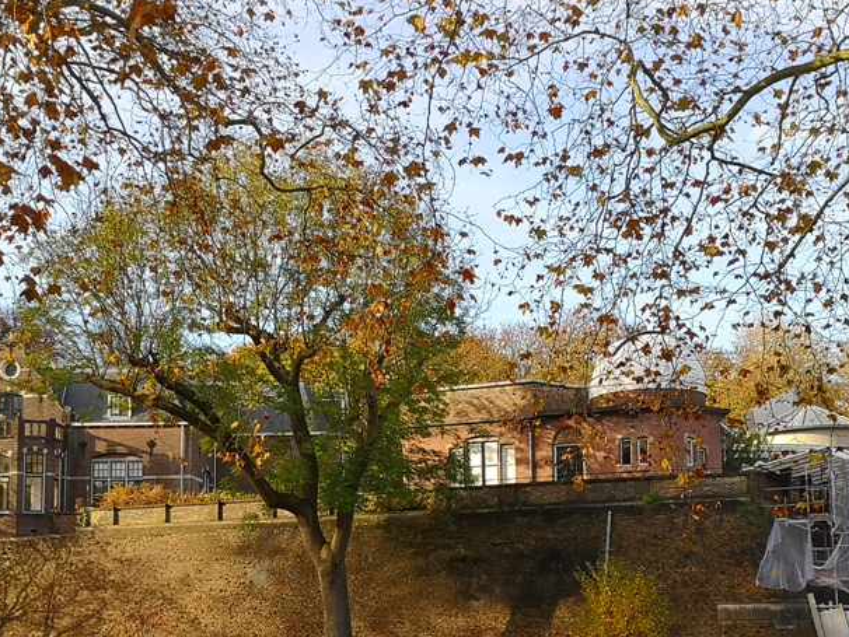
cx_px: 457
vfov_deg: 29.2
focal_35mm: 49
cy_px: 482
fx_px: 1202
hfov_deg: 38.9
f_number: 1.8
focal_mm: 3.95
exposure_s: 1/551
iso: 50
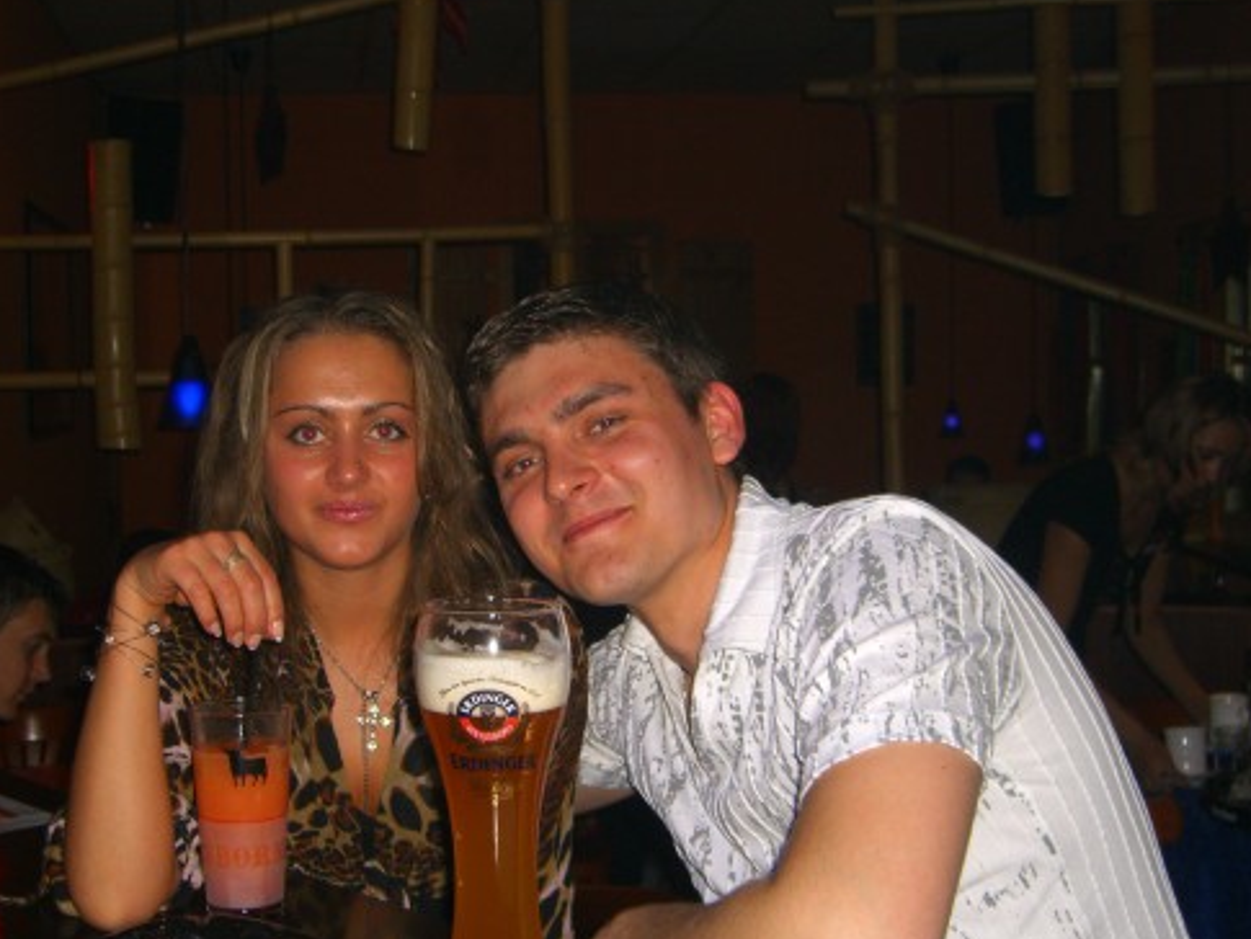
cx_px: 560
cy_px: 503
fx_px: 1699
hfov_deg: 40.4
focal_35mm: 47
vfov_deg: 30.9
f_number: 2.8
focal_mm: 7.9
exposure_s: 1/60
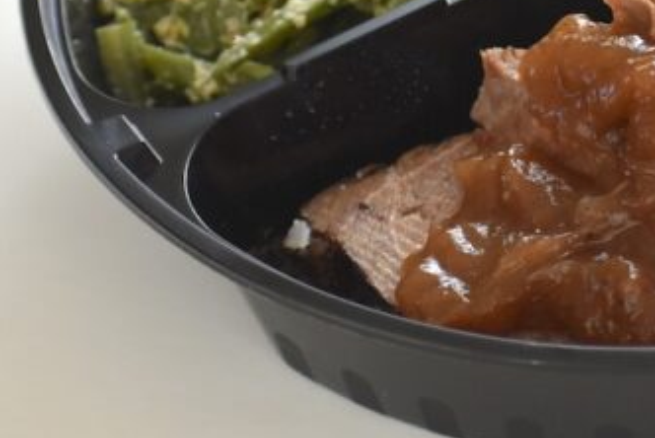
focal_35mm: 243
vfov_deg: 5.7
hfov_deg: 8.4
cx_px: 627
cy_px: 35
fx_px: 4425
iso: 800
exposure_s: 1/320
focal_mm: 70
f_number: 4.5
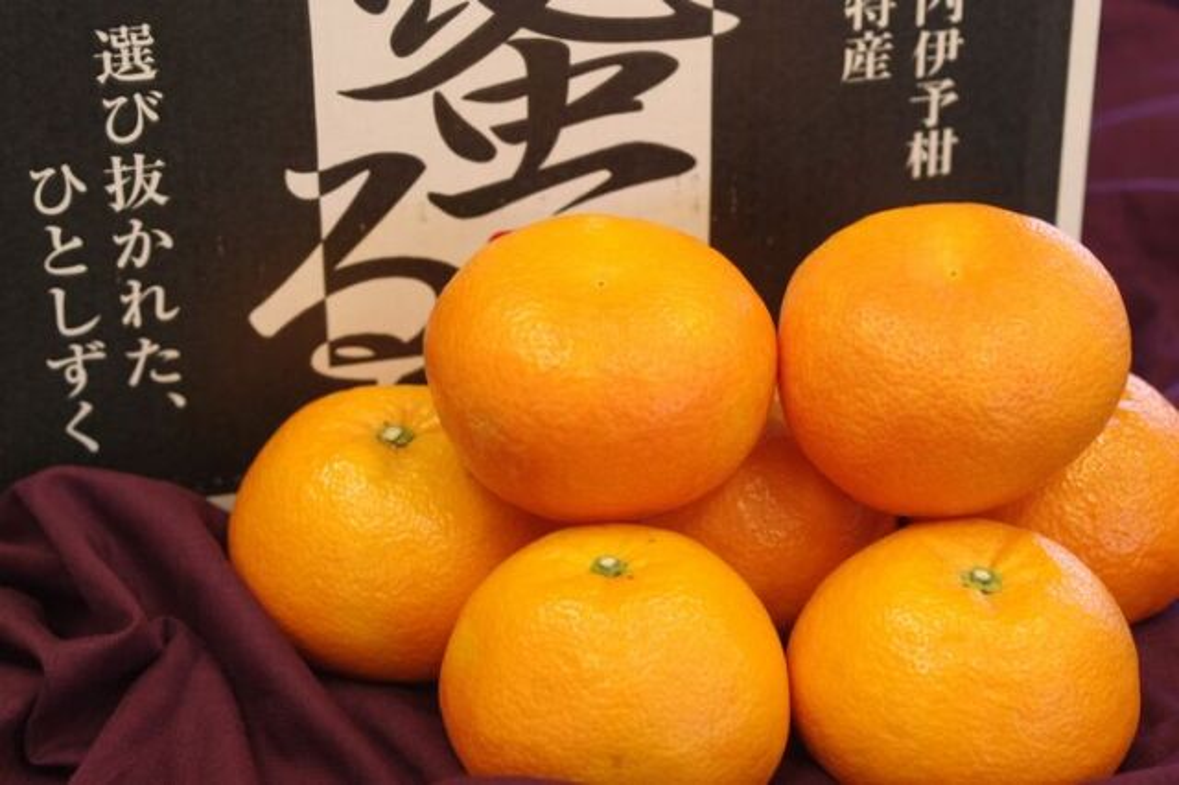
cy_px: 392
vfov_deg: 18.2
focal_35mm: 75
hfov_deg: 27.0
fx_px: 2455
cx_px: 590
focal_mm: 50
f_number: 4
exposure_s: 1/100
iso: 800
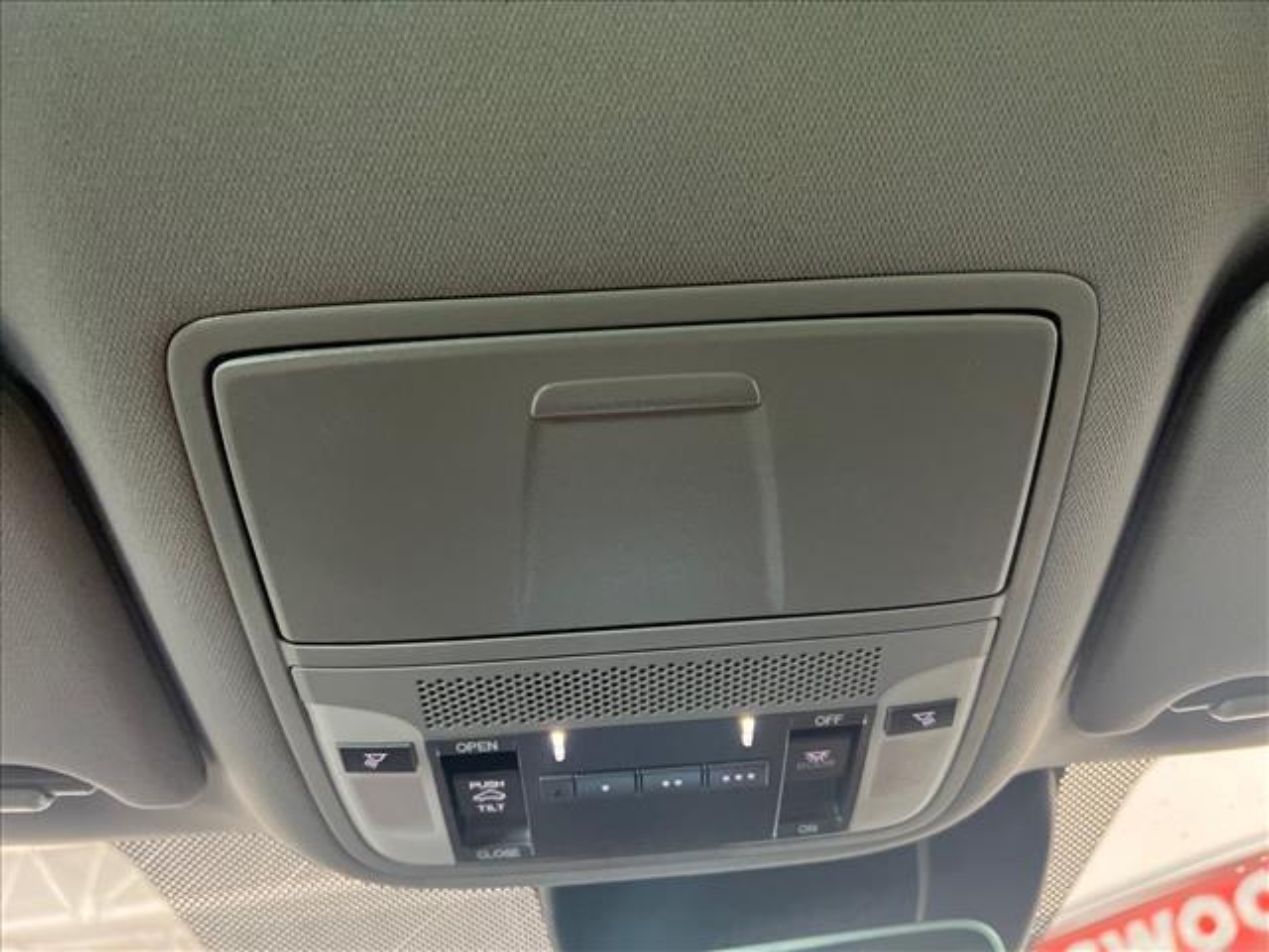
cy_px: 476
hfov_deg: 67.3
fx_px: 953
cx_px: 634
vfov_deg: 53.1
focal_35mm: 26
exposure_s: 1/40
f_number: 1.5
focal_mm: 5.7
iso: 400
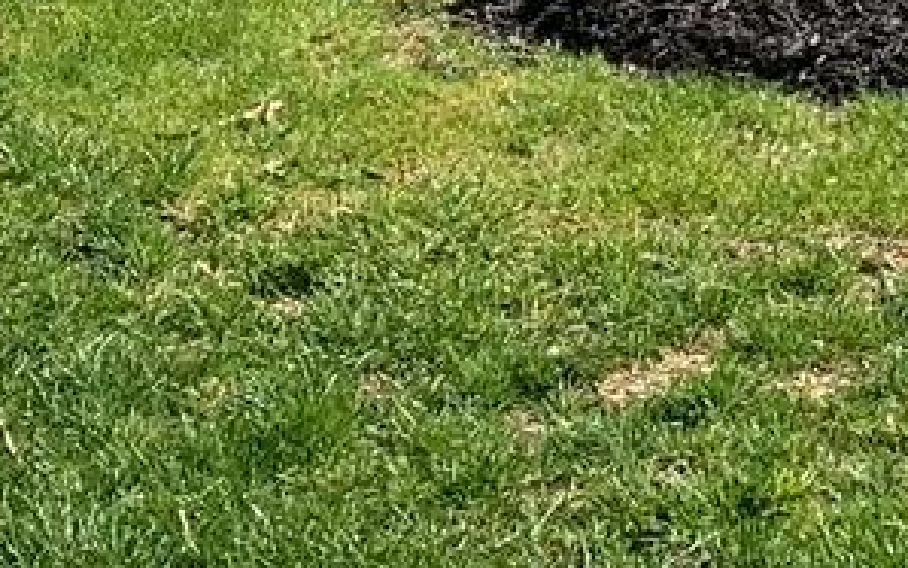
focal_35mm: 189
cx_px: 1415
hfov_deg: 10.6
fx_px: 4678
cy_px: -1063
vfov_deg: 6.4
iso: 25
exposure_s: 1/1250
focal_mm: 4.25
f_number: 1.8
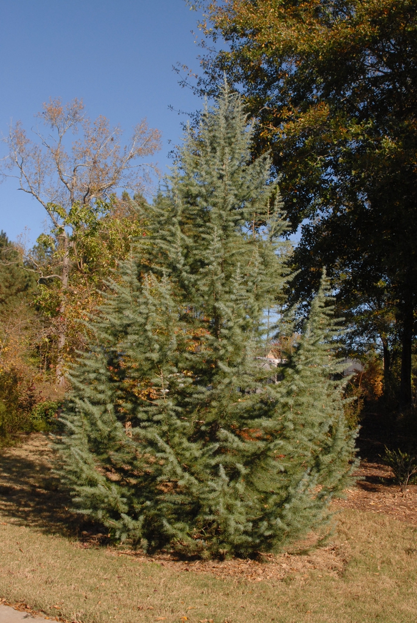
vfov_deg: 46.4
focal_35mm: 42
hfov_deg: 32.0
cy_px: 312
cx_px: 208
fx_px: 728
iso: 400
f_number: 10
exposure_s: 1/350
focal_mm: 28
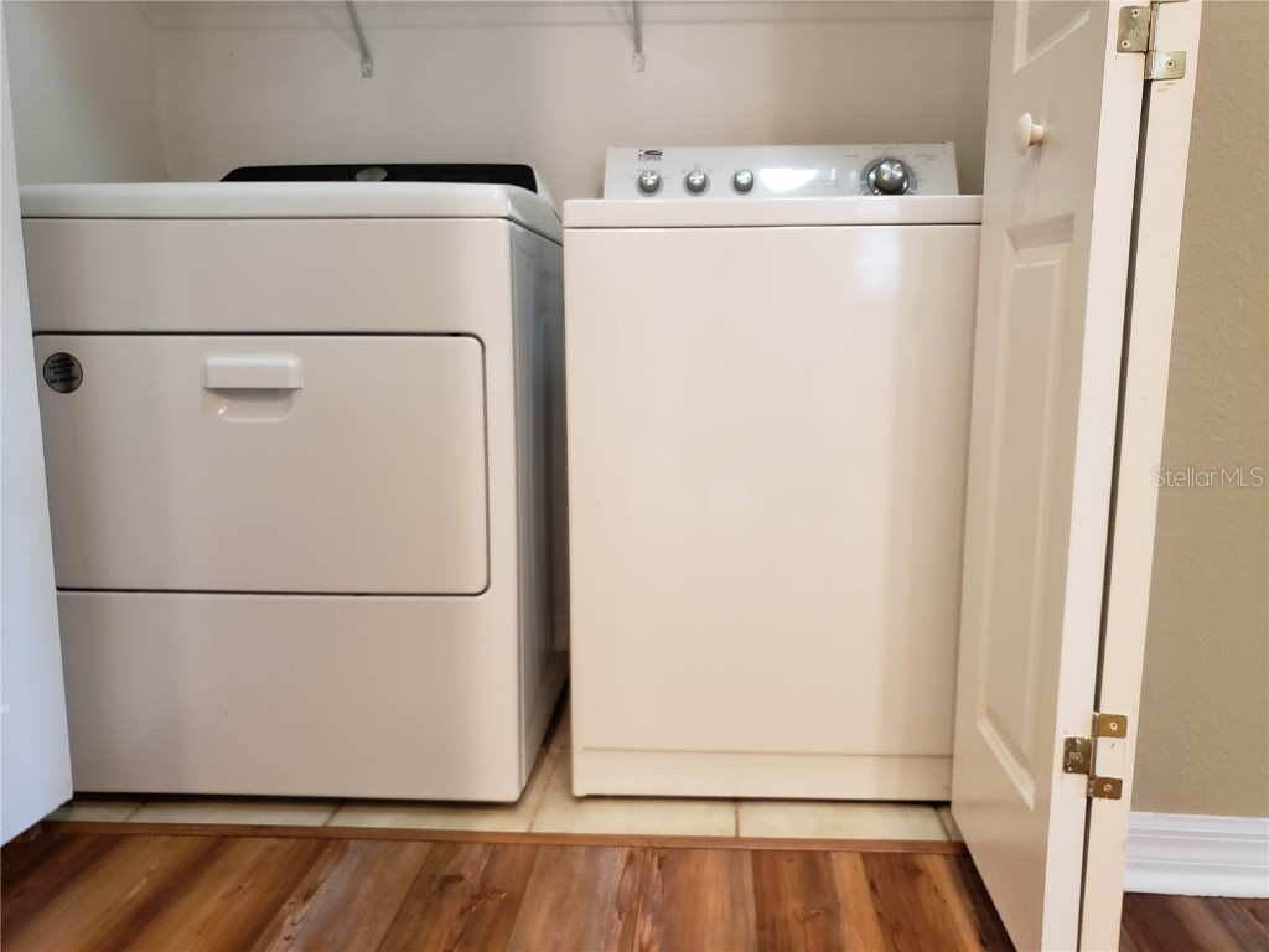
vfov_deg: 53.1
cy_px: 476
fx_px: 953
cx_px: 634
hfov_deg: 67.3
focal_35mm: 26
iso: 320
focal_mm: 4.3
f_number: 1.5
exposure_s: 1/40
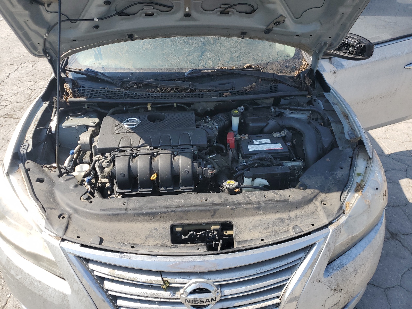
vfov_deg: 53.1
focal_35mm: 26
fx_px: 309
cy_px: 154
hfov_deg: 67.3
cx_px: 206
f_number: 1.5
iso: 50
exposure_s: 1/1667
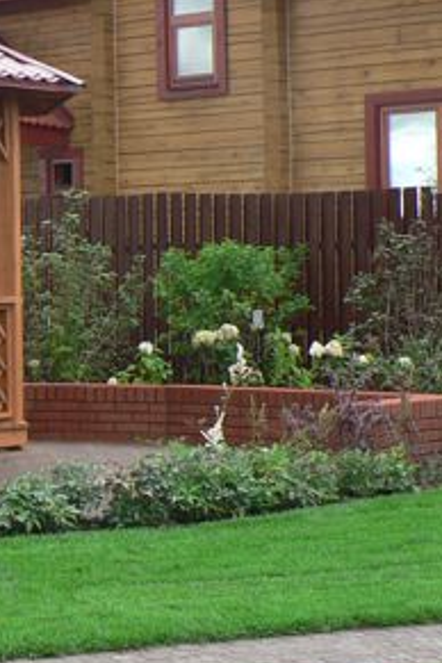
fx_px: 1897
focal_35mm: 103
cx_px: -273
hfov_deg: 12.5
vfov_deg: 19.8
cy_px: 280
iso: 80
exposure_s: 1/100
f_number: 3.6
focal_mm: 6
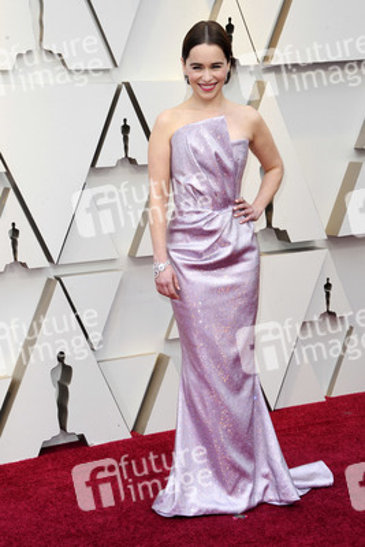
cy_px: 274
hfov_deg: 16.7
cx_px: 182
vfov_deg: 24.8
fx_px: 1246
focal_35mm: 82
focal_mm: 82
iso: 800
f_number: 8
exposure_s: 1/250
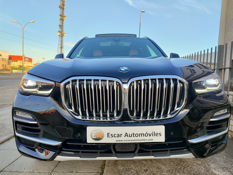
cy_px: 88
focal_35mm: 25
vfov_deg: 54.9
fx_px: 168
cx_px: 116
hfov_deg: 69.4
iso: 50
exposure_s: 1/111
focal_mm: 5.95
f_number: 1.89
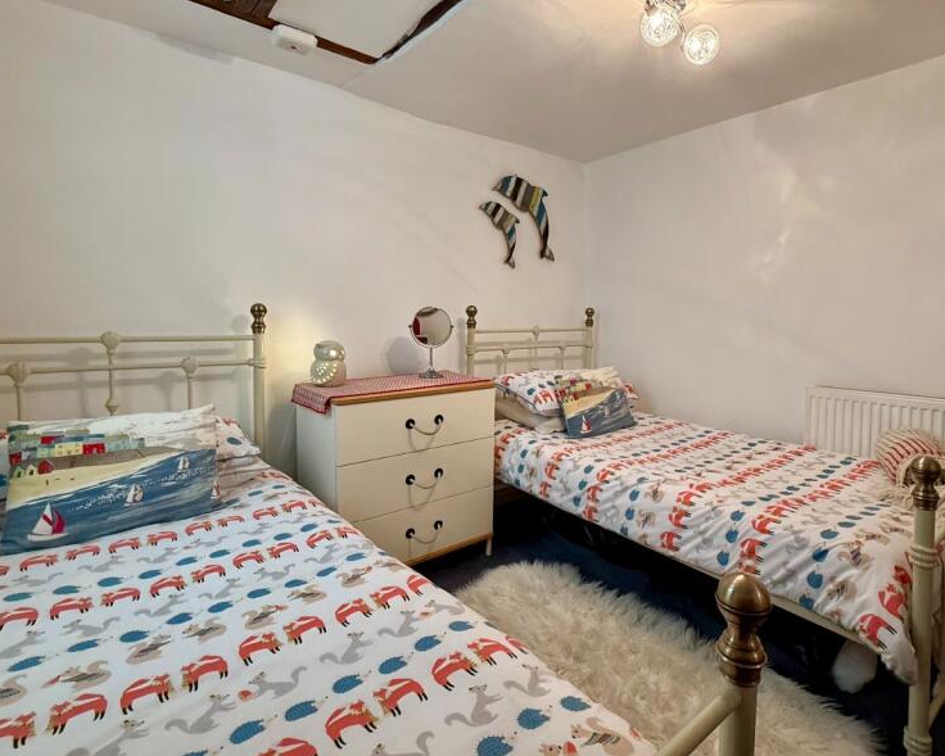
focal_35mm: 19
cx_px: 529
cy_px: 347
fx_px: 531
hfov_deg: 82.9
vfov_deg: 70.7
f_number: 2.2
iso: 200
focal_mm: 2.22
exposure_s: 1/50
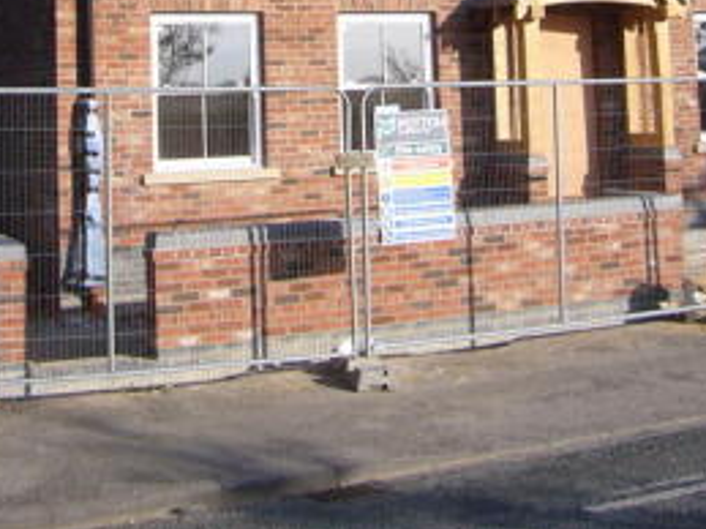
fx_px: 1284
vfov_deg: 22.0
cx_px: 252
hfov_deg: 30.6
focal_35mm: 63
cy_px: -59
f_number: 5.6
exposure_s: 1/250
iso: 80
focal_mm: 4.6
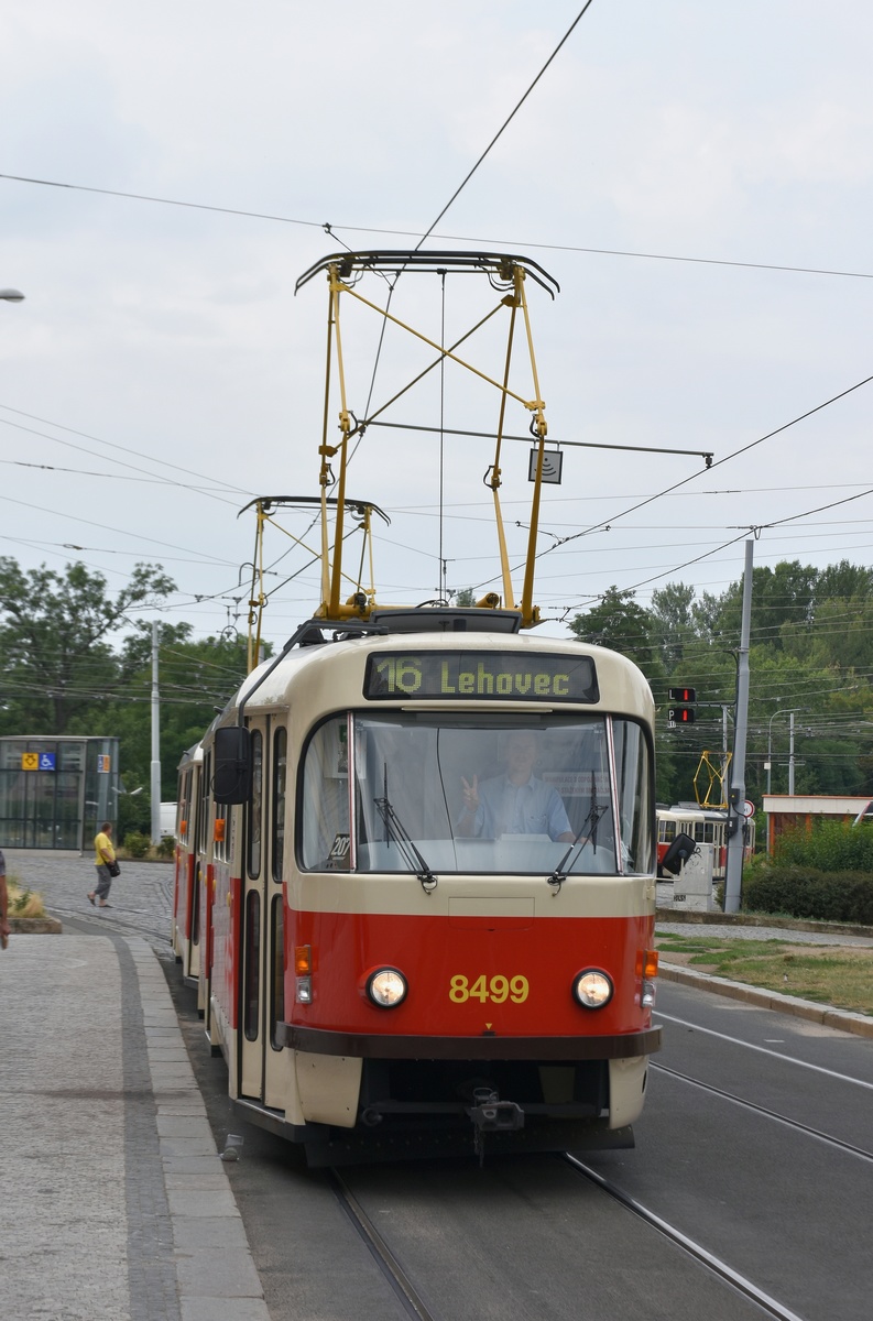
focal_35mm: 75
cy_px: 660
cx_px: 436
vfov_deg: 27.1
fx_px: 2745
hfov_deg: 18.1
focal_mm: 50
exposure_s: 1/320
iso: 125
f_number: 9
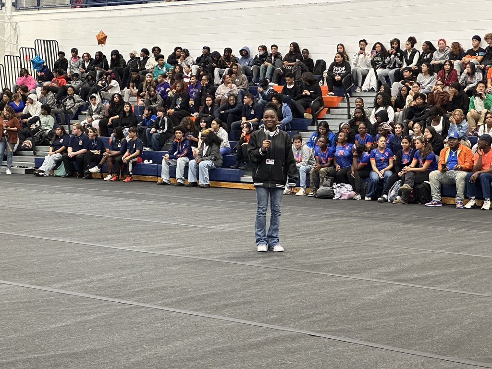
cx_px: 246
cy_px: 184
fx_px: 1094
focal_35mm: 77
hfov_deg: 25.3
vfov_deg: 19.1
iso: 640
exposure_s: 1/60
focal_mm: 9
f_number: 2.8
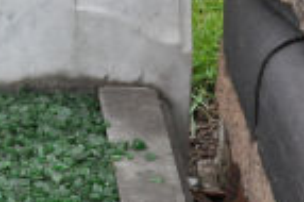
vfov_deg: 5.4
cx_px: -227
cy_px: -107
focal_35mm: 252
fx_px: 2126
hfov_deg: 7.9
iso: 2000
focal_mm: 40
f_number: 11
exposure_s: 1/500
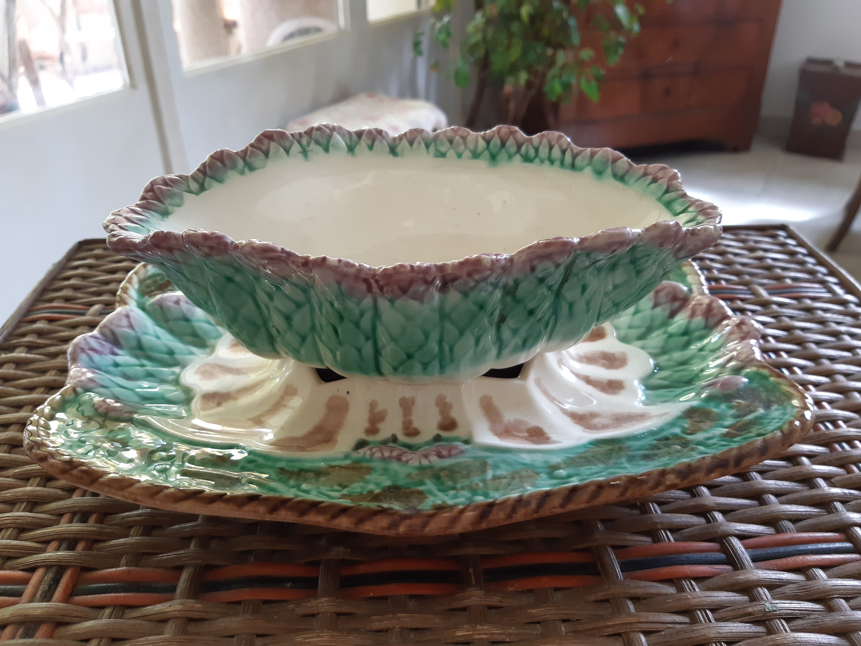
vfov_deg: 53.1
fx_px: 647
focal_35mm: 26
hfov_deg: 67.3
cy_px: 323
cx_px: 430
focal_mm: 3.92
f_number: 1.7
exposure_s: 1/50
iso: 100
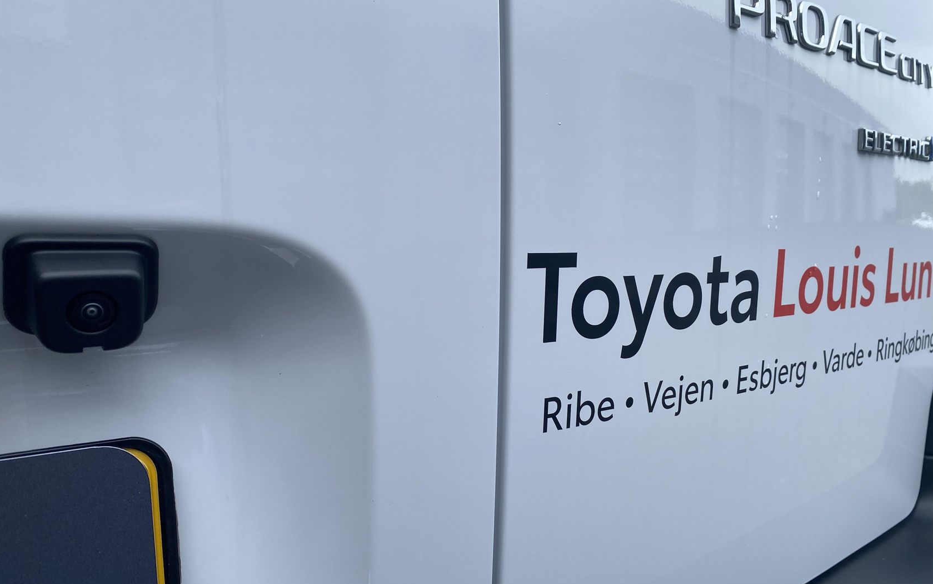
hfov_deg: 66.5
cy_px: 311
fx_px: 712
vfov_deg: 44.5
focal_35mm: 28
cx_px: 472
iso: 32
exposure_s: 1/778
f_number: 1.8
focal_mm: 4.25
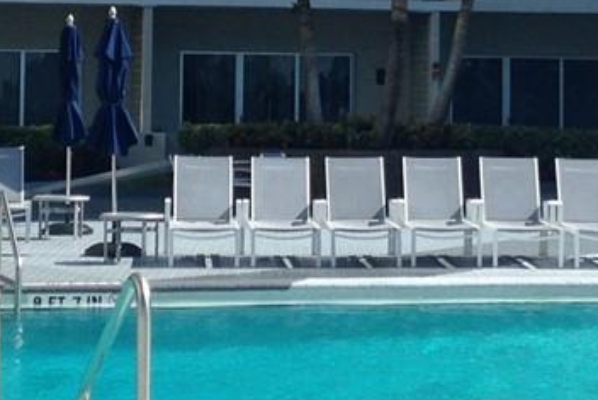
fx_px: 2592
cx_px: 253
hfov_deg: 13.2
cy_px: -10
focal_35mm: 156
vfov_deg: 8.7
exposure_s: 1/1550
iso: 50
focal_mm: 4.12
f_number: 2.4
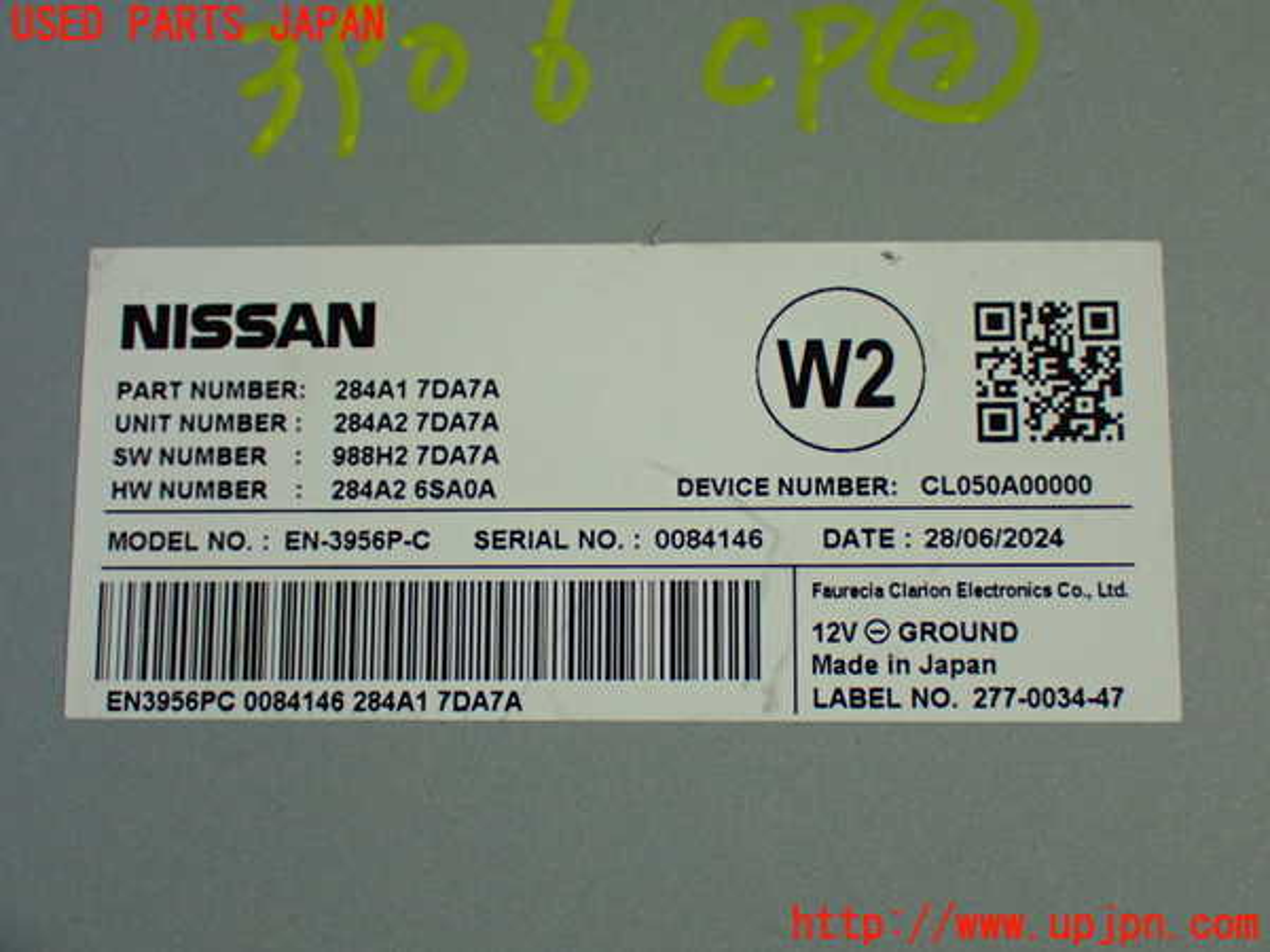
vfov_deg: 29.1
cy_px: 476
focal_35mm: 50
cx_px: 635
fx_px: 1834
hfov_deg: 38.2
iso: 800
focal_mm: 9.01
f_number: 3.2
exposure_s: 1/50
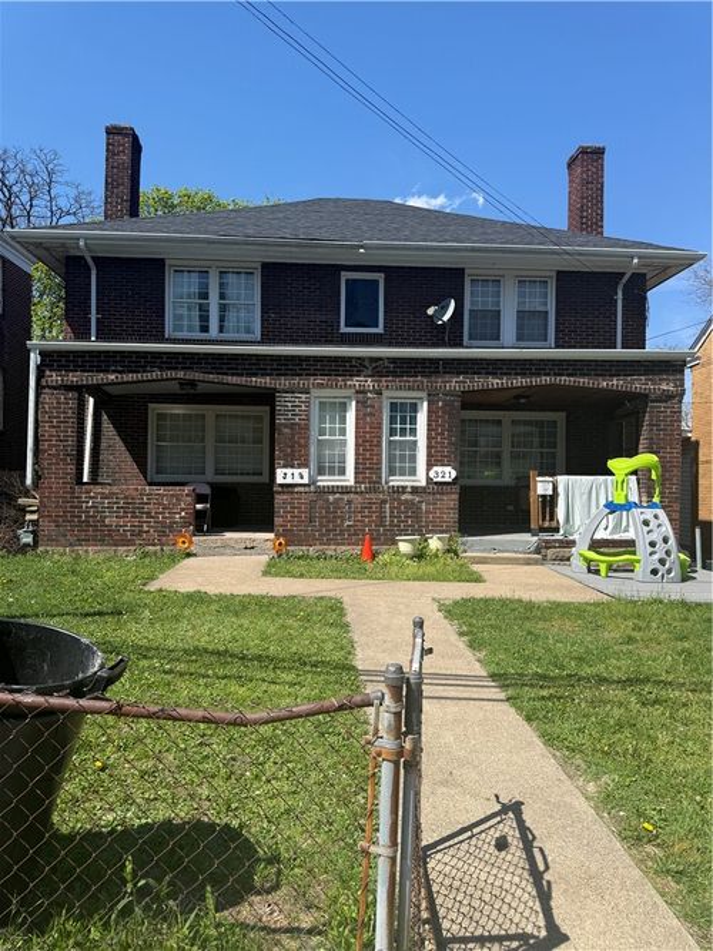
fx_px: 659
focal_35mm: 24
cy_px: 476
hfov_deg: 56.8
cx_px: 356
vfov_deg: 71.6
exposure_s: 1/3584
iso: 80
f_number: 1.78
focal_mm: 6.76
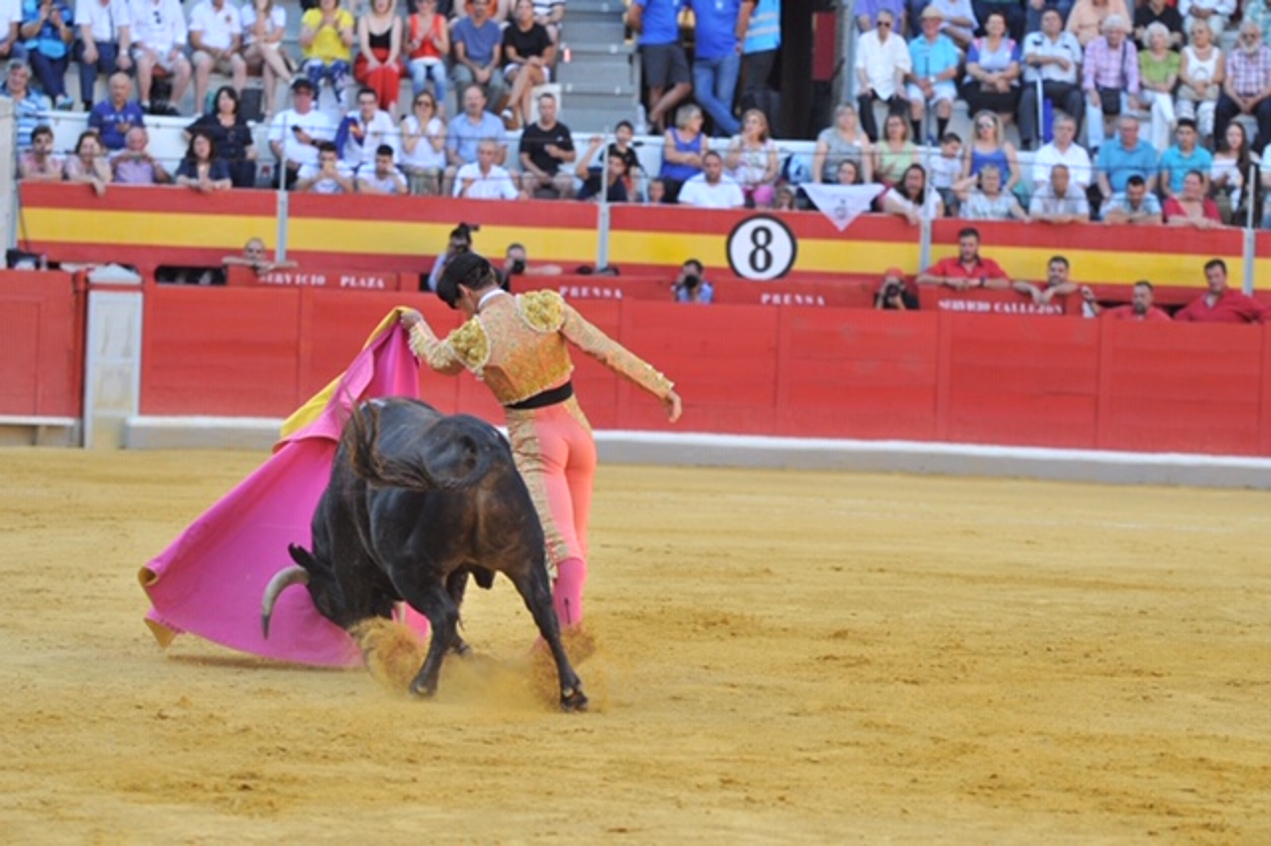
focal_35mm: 180
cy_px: 423
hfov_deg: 11.4
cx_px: 636
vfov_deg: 7.6
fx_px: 6351
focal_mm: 120
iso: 640
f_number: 2.8
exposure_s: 1/1000
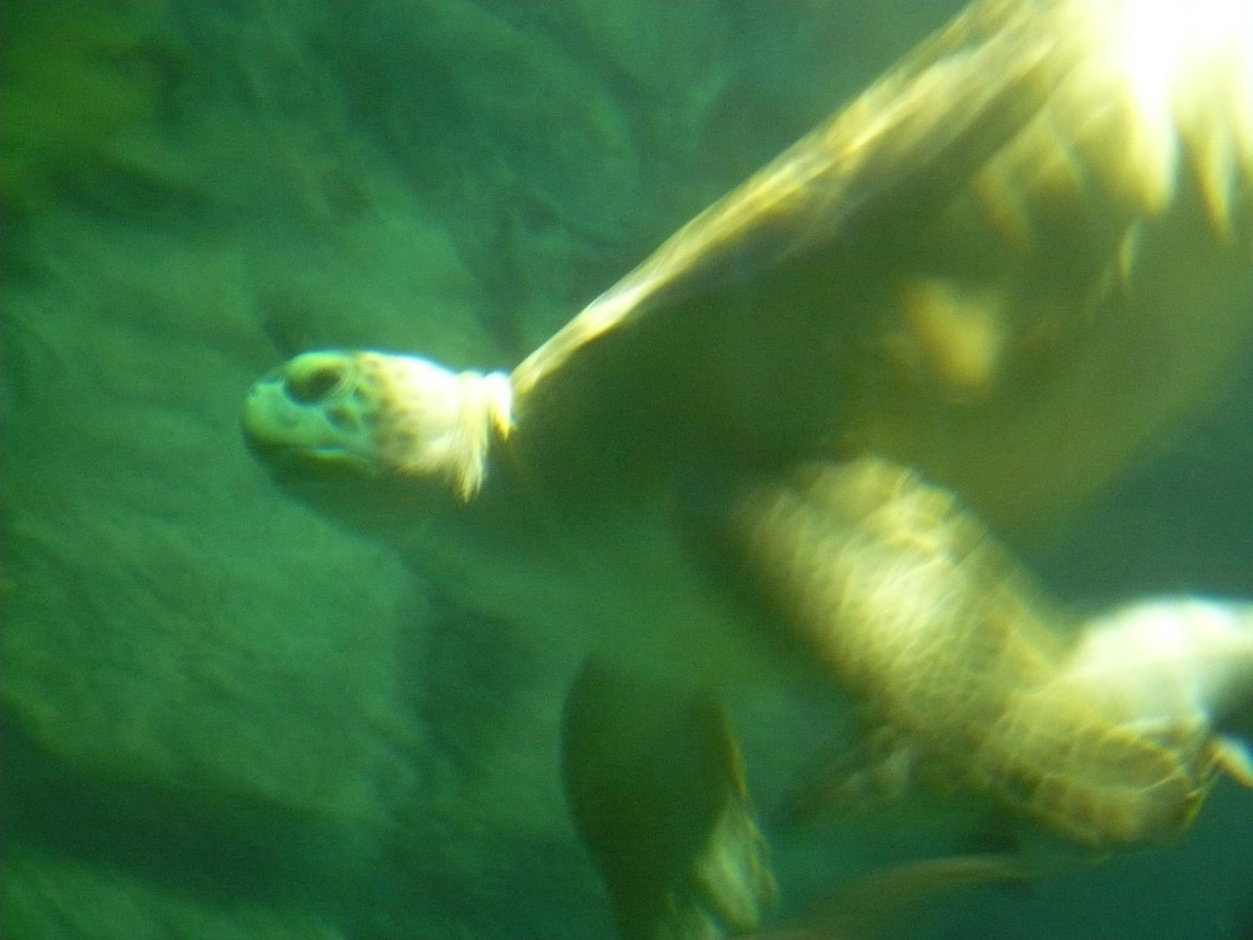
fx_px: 3801
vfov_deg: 14.1
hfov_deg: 18.7
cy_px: 470
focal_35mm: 105
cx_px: 626
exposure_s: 1/8
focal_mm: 17.4
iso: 320
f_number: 5
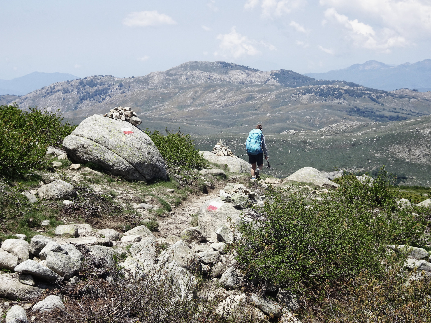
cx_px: 216
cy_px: 162
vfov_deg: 21.6
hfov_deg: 28.6
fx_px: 847
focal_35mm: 68
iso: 80
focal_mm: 11.7
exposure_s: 1/640
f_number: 4.5
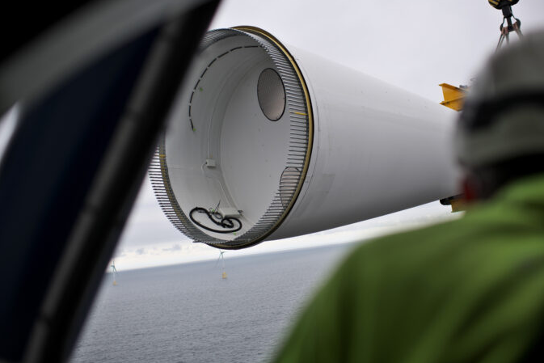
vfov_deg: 34.2
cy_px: 179
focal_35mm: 39
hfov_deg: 49.5
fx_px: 589
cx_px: 296
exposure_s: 1/1000
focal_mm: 35
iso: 100
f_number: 2.2
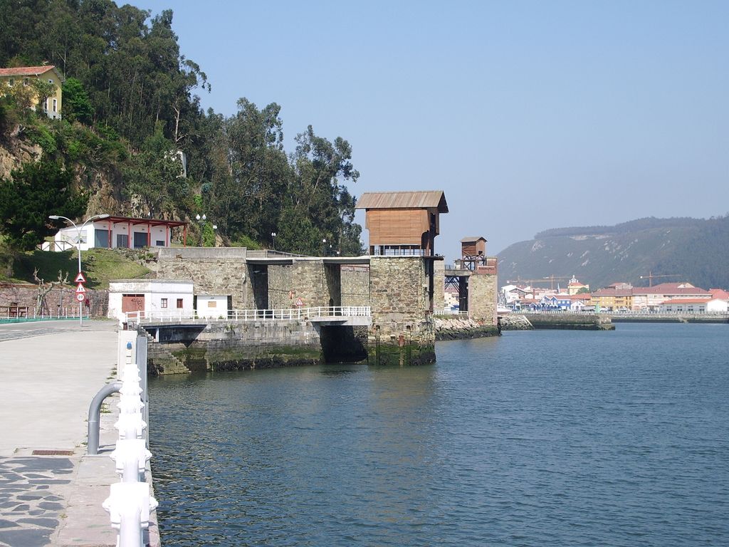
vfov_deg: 23.7
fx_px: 1306
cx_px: 364
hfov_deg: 31.2
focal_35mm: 62
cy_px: 274
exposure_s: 1/250
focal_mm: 10.2
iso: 50
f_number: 5.6
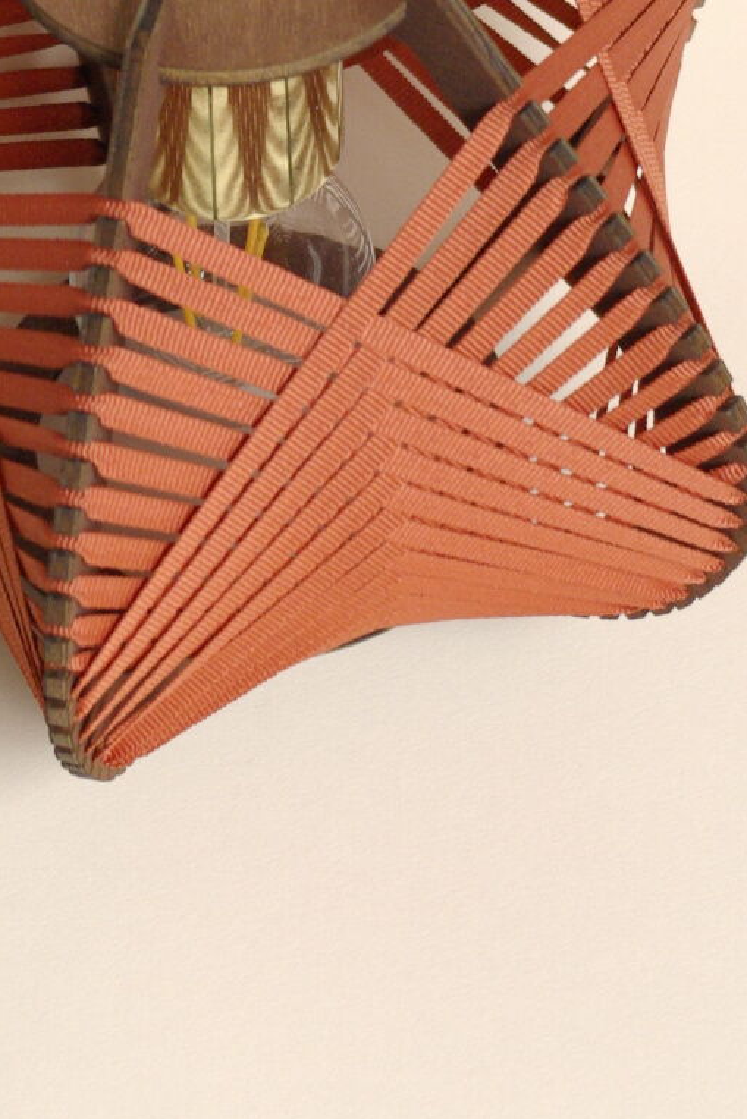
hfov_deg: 7.0
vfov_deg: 10.4
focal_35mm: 197
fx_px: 6134
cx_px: 185
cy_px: 176
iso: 1000
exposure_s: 1/40
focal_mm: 55
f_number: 7.1
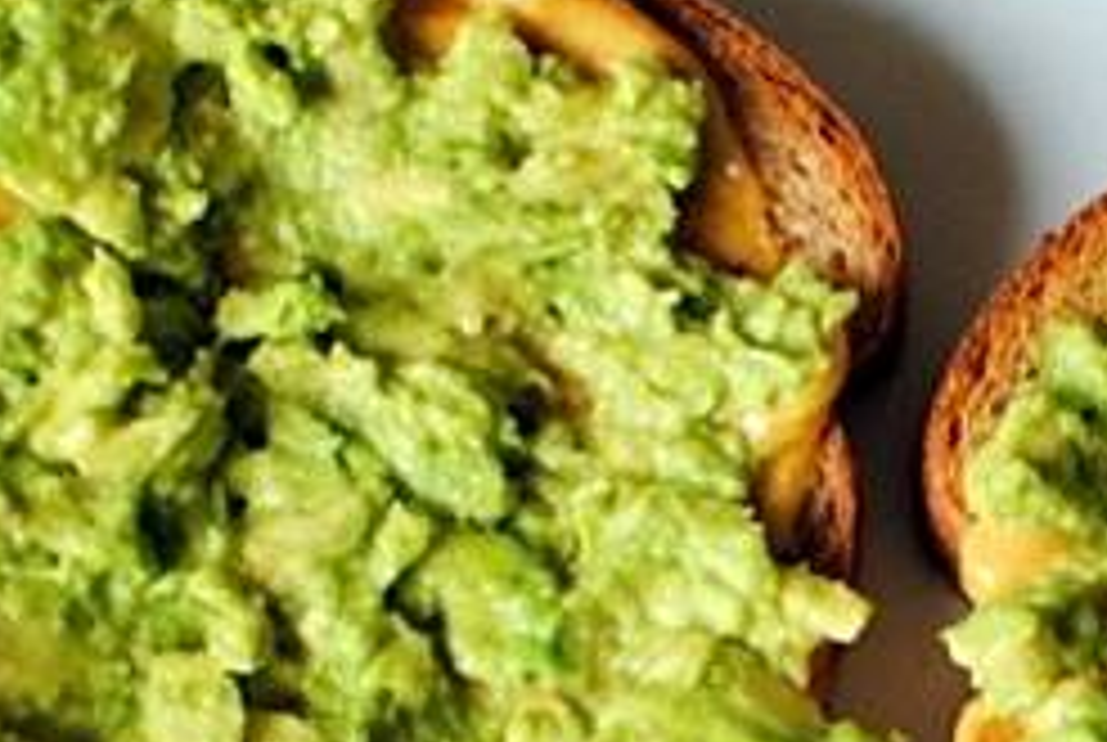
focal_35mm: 137
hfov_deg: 14.8
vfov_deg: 10.0
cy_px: 618
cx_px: 932
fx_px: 4230
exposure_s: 1/50
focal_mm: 35
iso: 200
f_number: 3.5
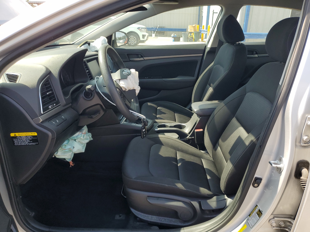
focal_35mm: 26
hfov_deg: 67.3
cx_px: 155
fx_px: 233
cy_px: 116
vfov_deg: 53.1
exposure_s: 1/769
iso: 50
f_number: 1.5
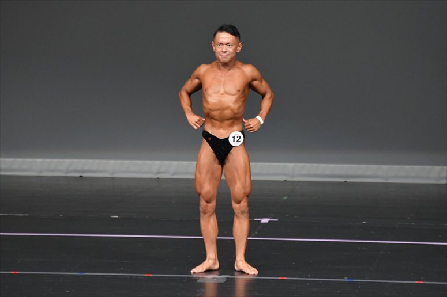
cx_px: 224
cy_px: 148
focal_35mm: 345
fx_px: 4282
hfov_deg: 6.0
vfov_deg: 4.0
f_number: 5.6
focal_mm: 230
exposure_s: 1/400
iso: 4000
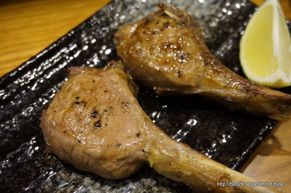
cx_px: 146
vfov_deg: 30.8
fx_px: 351
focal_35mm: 44
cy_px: 96
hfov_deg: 45.0
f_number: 4.5
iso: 3200
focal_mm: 29
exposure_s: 1/60
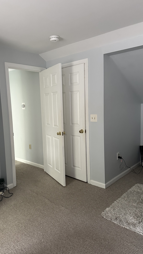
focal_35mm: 27
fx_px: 182
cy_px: 125
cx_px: 56
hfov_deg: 42.6
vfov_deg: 69.9
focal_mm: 6.86
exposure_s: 1/60
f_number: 1.78
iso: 640
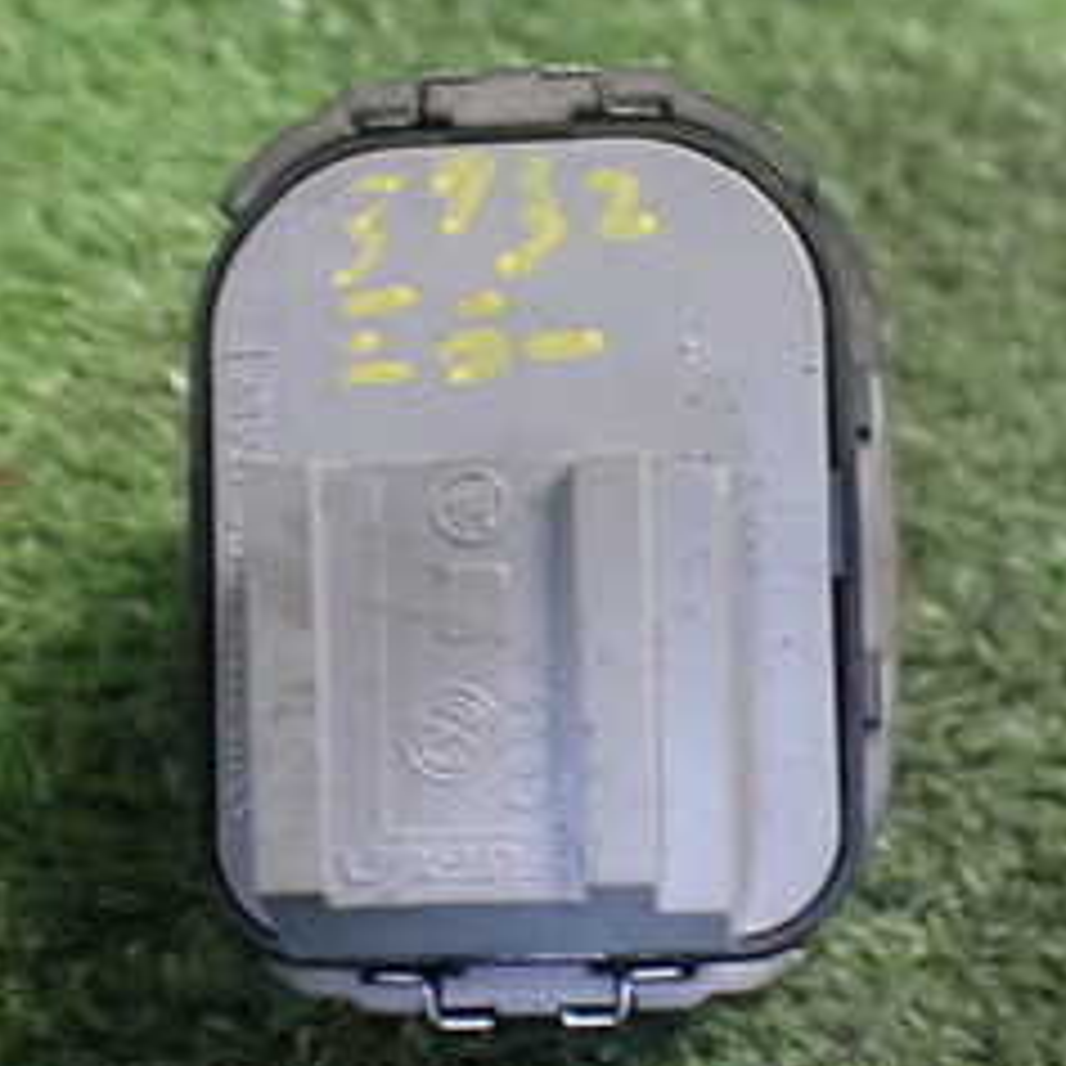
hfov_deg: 25.7
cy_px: 454
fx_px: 2334
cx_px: 621
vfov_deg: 25.7
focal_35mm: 67
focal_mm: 5.4
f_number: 2.3
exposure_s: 1/40
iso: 800
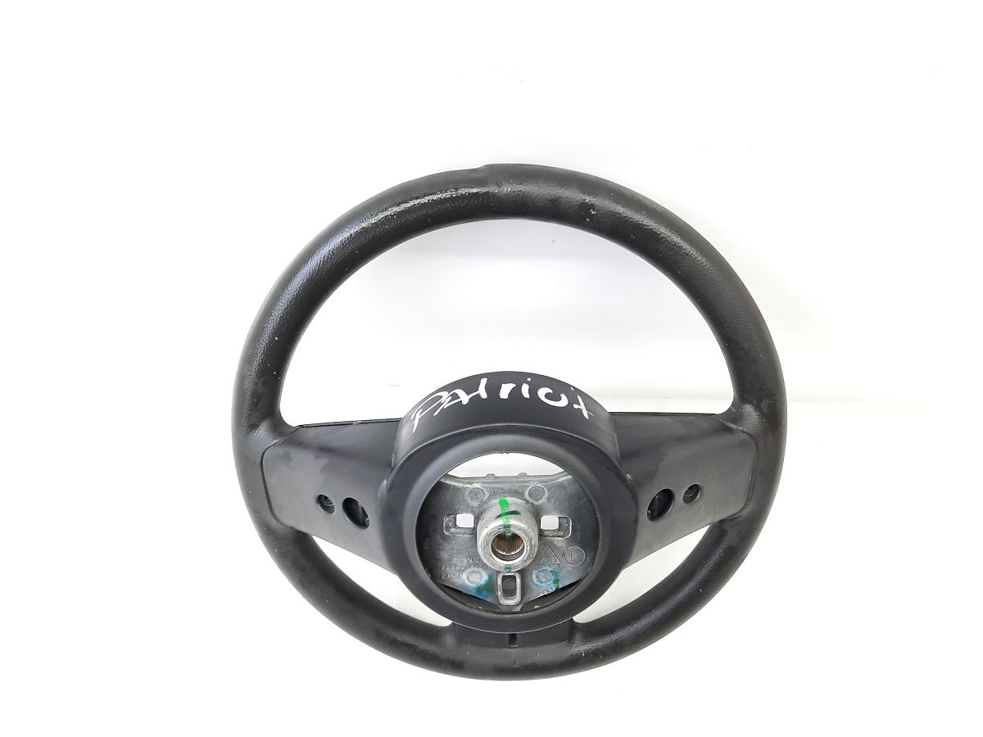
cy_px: 368
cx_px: 492
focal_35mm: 25
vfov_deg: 54.9
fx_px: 710
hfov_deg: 69.4
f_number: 2
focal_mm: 4.6
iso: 160
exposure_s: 1/50
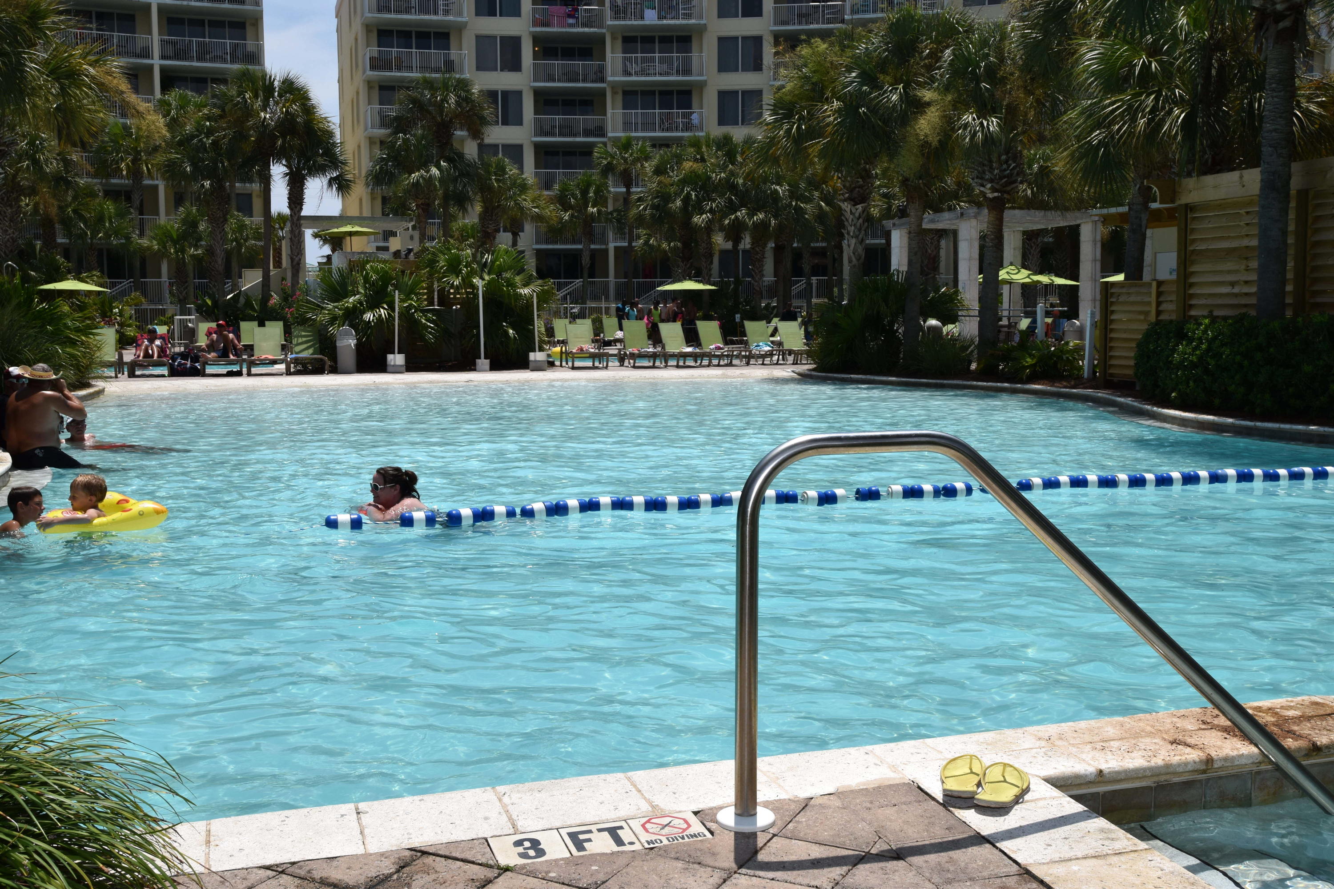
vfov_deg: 36.9
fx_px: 1334
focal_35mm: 36
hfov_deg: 53.1
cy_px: 444
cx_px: 667
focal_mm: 24
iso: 100
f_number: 11
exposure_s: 1/200
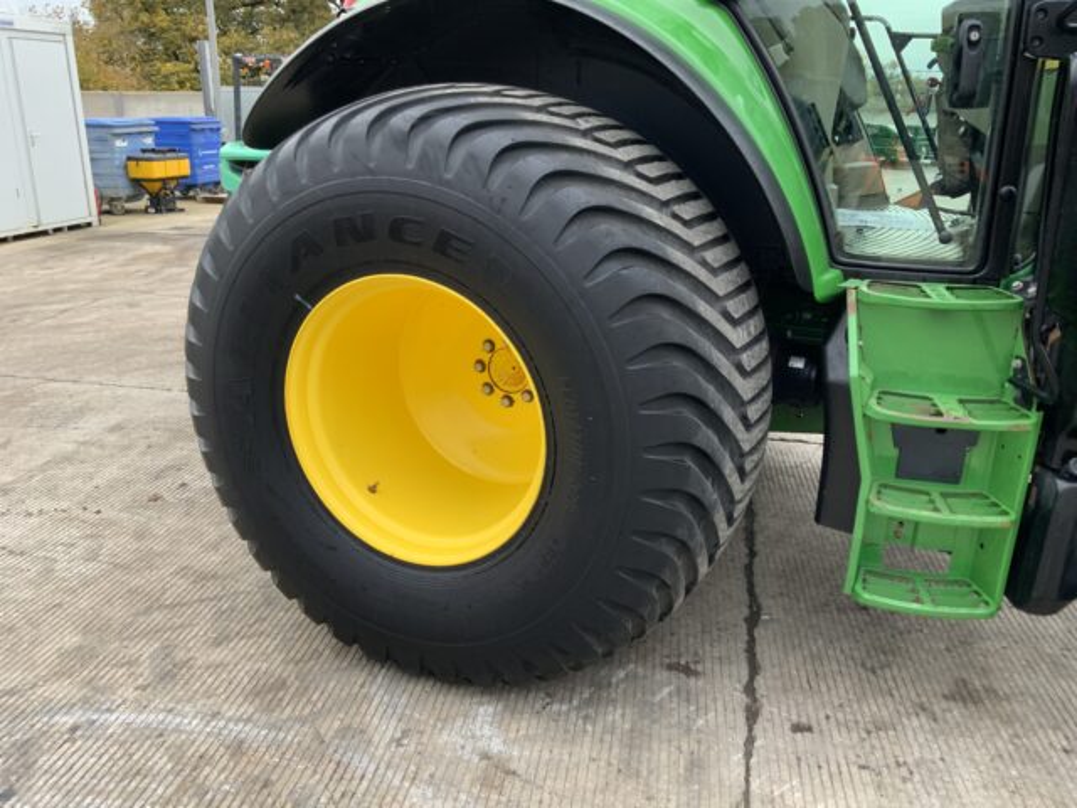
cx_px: 538
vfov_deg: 48.2
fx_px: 902
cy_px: 404
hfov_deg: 61.7
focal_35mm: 29
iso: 40
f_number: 1.8
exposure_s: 1/122
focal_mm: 3
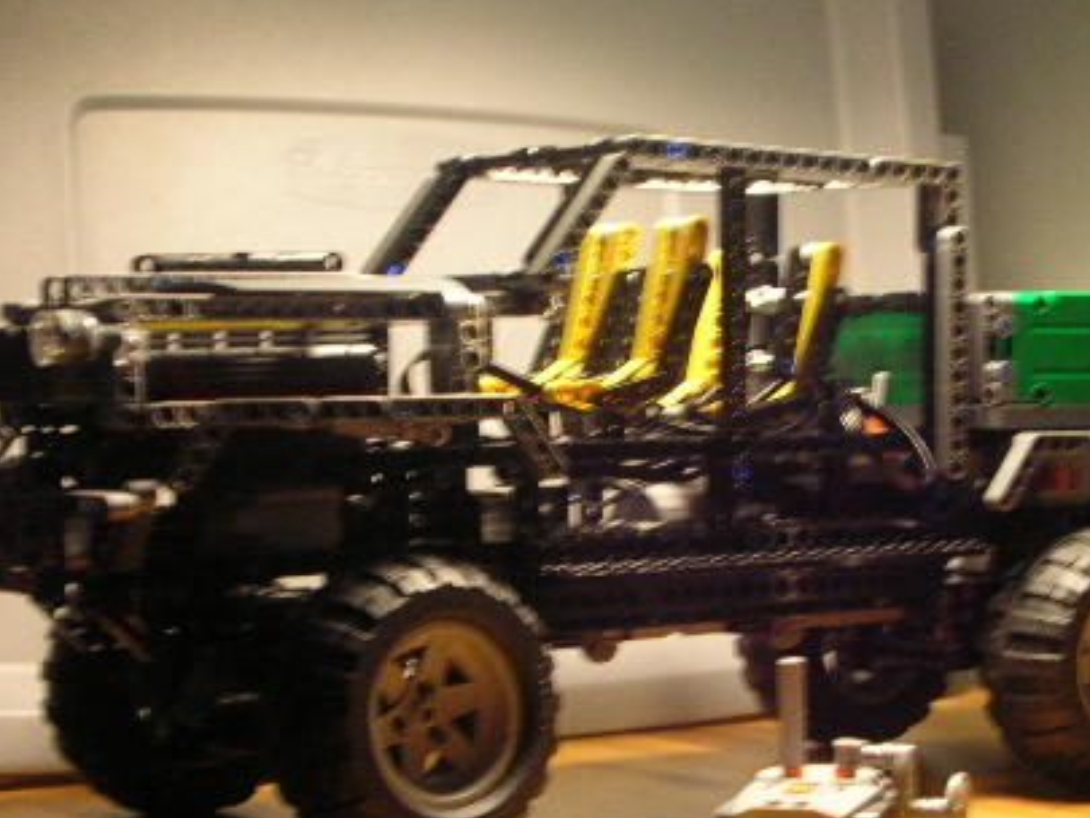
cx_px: 754
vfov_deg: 15.1
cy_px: 468
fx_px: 3087
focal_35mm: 98
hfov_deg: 19.9
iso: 143
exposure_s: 1/5.9
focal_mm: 10.2
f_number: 3.6
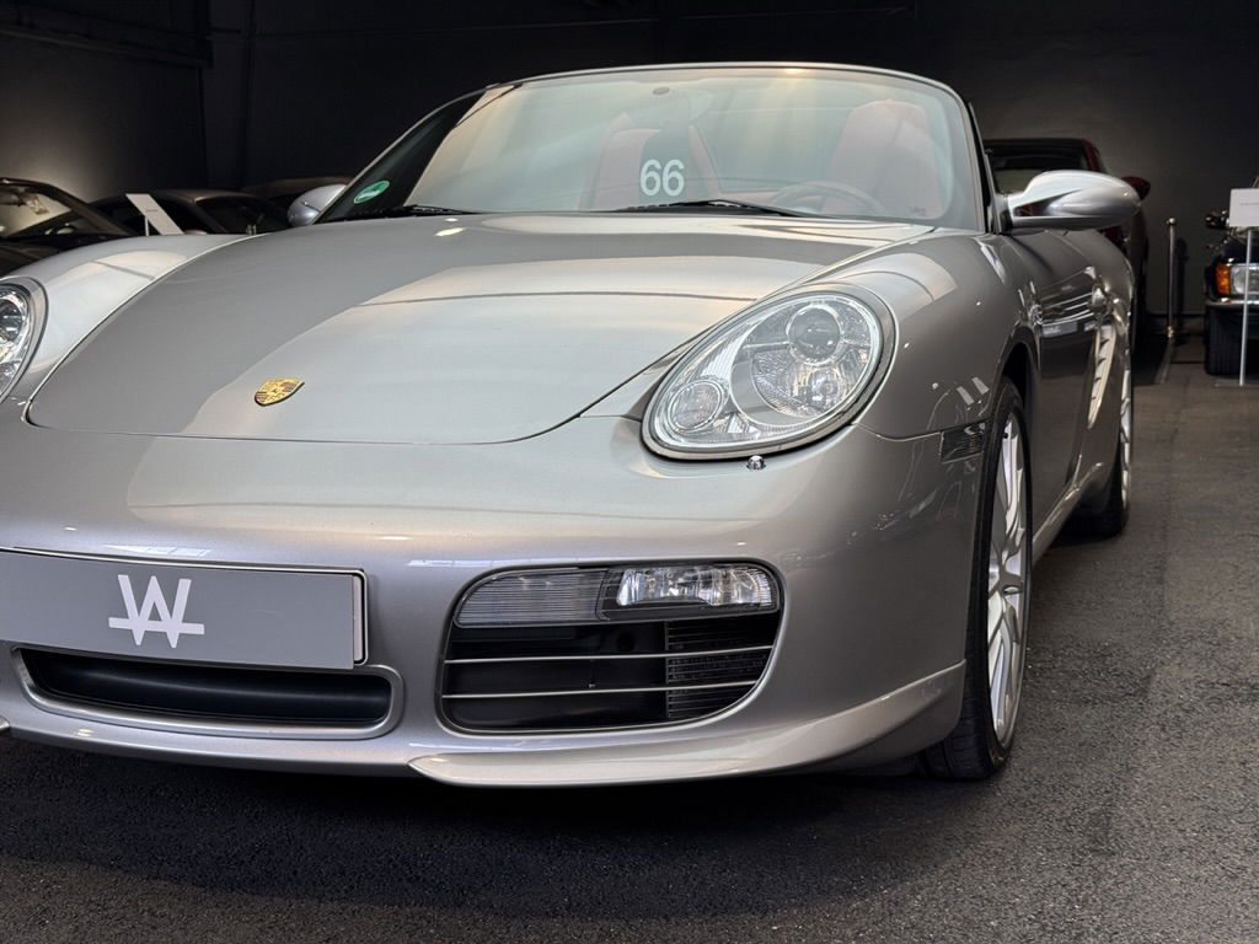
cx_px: 630
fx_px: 1746
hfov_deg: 39.7
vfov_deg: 30.3
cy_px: 472
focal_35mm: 48
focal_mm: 6.76
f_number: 1.78
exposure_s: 1/100
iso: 64
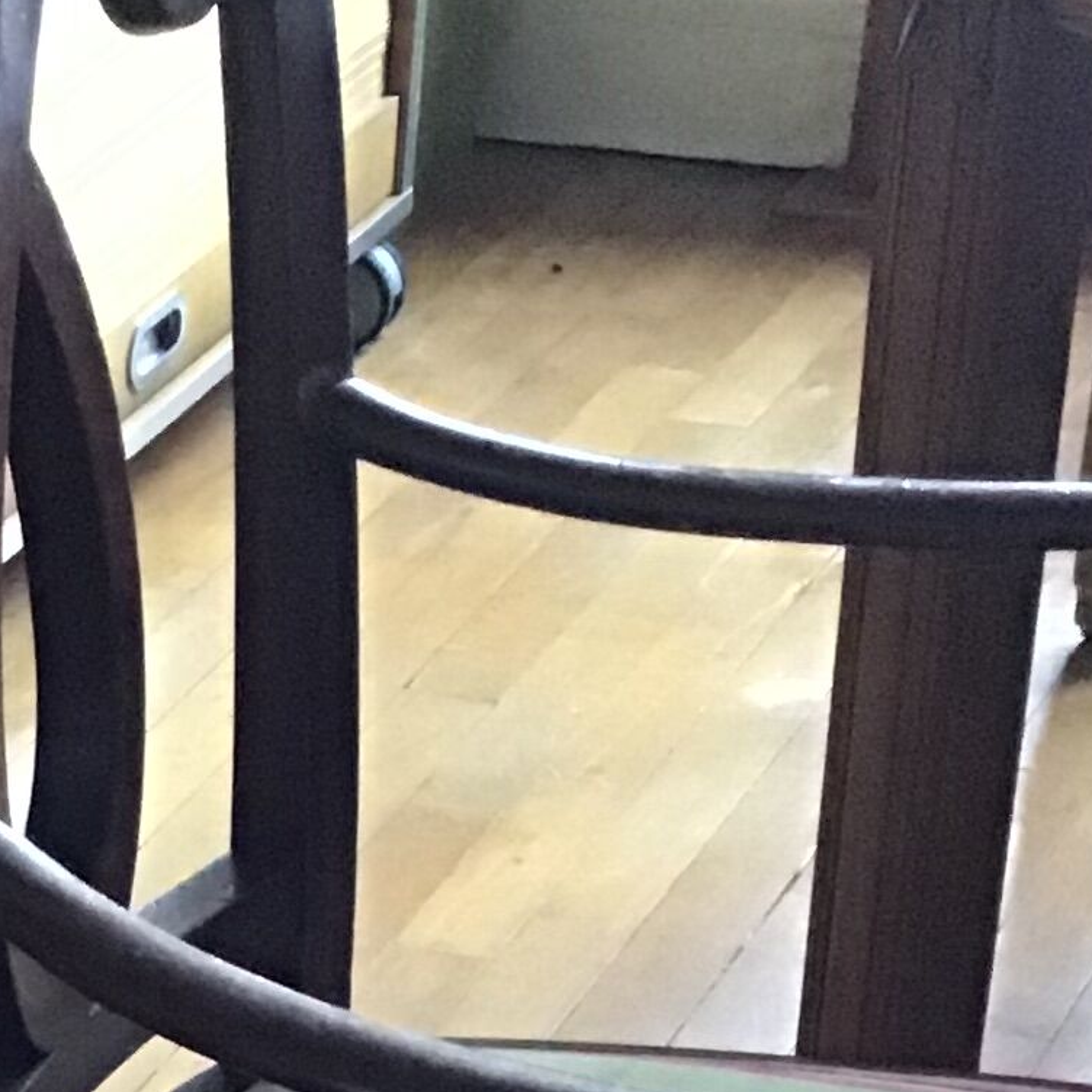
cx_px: -552
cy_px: 2332
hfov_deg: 13.8
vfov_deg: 12.5
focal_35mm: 119
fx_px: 4247
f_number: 2.4
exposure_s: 1/25
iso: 200
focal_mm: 3.3
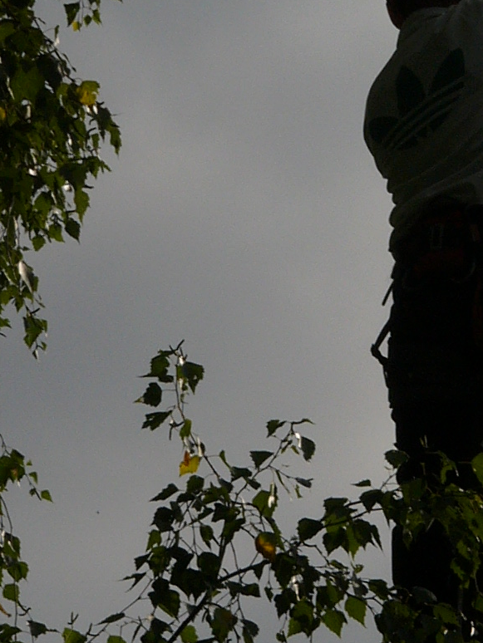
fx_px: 7028
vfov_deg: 5.2
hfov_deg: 3.9
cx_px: 541
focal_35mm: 378
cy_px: 184
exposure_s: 1/1000
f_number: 7.3
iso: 50
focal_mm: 21.1
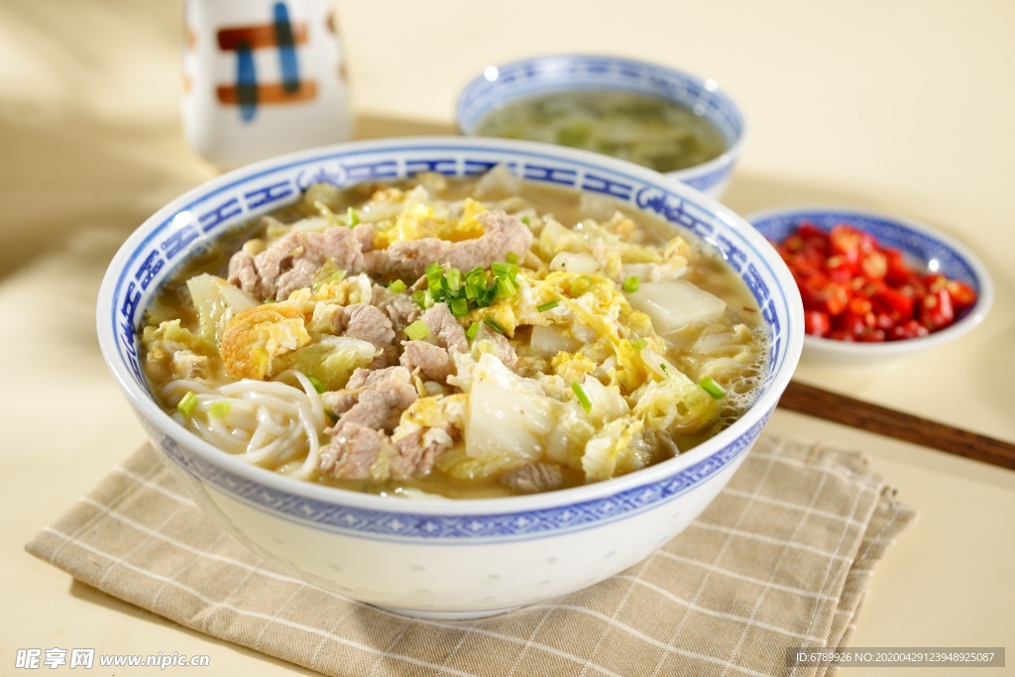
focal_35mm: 55
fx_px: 1551
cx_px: 508
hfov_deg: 36.2
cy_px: 338
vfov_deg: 24.6
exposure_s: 1/160
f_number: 5.6
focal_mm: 55
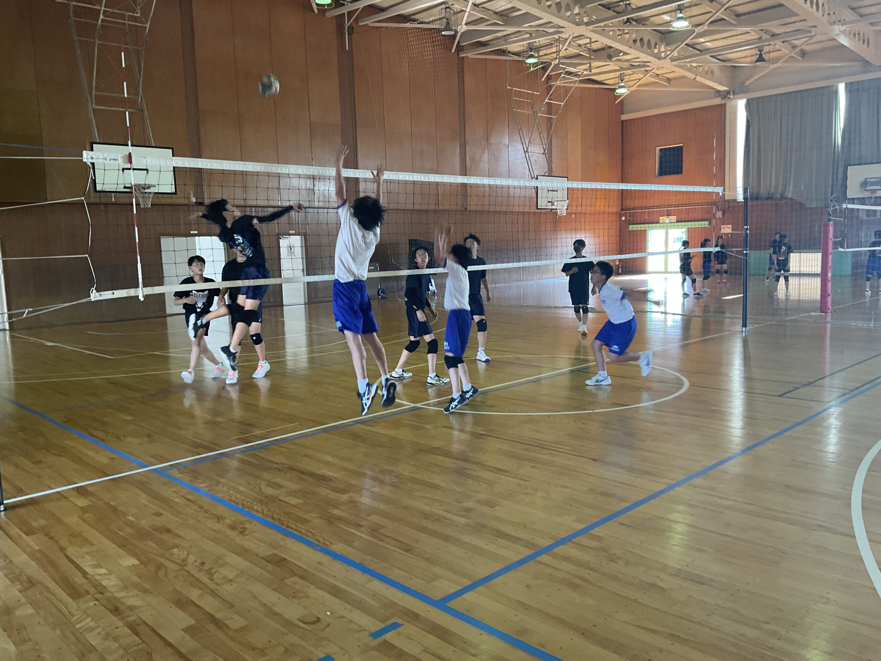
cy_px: 330
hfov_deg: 61.7
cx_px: 440
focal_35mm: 29
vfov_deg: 48.2
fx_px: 738
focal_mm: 3
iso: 125
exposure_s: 1/50
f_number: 1.8
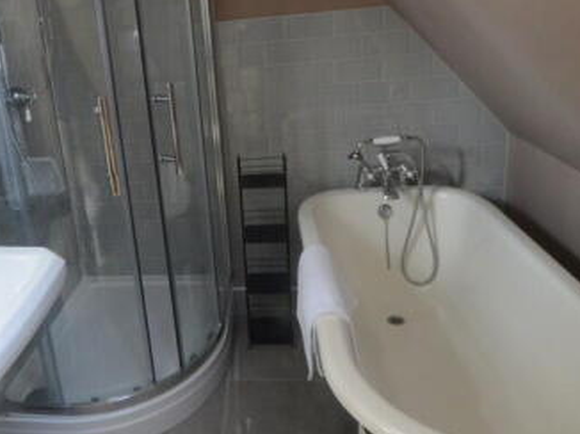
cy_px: 157
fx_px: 486
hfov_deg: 59.7
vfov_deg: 47.6
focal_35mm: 29
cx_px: 176
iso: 1800
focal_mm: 10
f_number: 13
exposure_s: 1/15
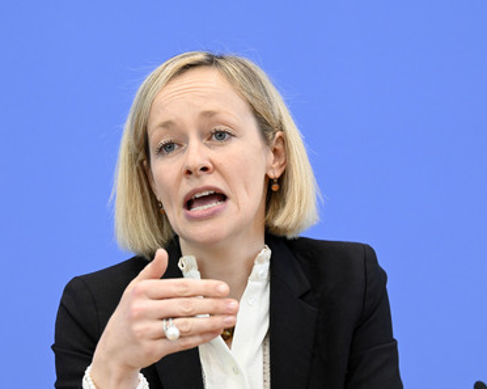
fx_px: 2131
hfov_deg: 13.0
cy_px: 195
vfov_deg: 10.4
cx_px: 193
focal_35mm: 148
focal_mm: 130
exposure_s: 1/400
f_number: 6.3
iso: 4000
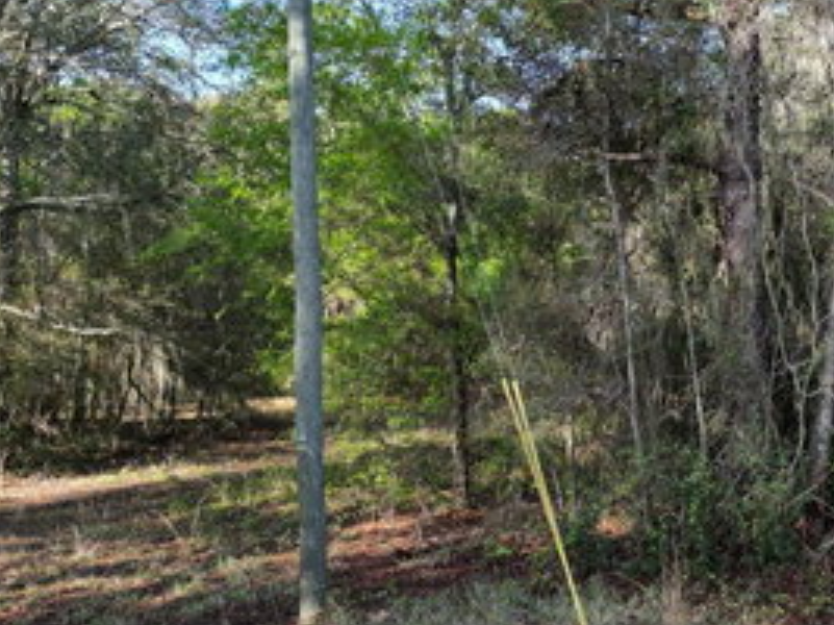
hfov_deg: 37.8
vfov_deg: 31.5
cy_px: 328
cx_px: 787
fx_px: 1108
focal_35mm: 46
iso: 100
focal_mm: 6.72
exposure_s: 1/640
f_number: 1.7
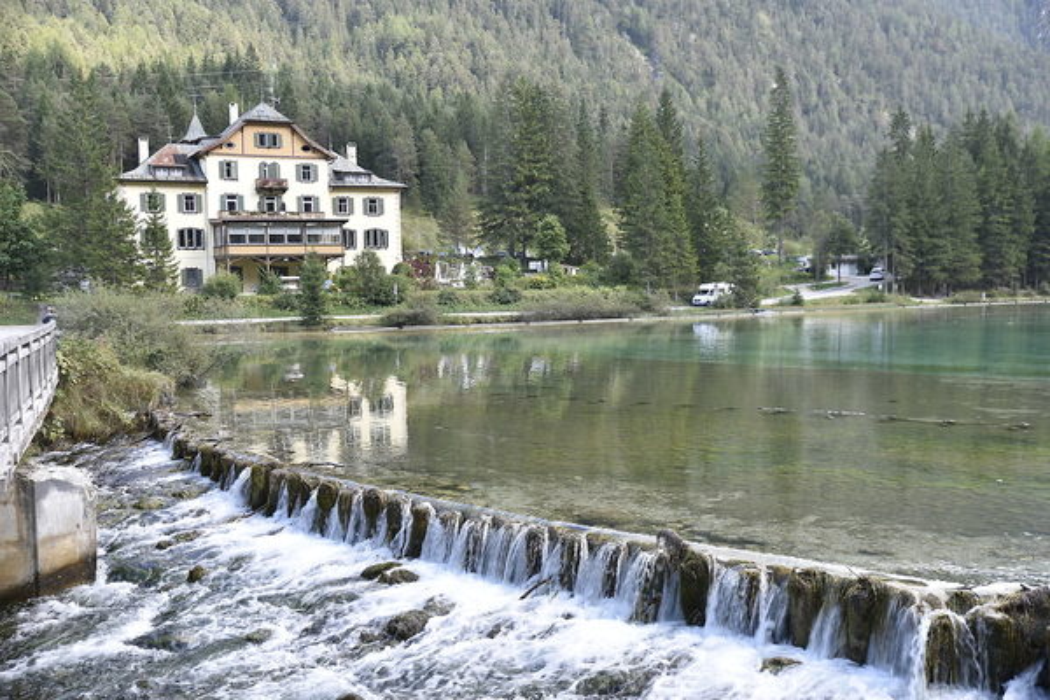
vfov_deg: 36.9
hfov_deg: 53.1
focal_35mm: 36
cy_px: 350
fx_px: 1050
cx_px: 525
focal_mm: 36
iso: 64
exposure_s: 1/60
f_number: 3.5
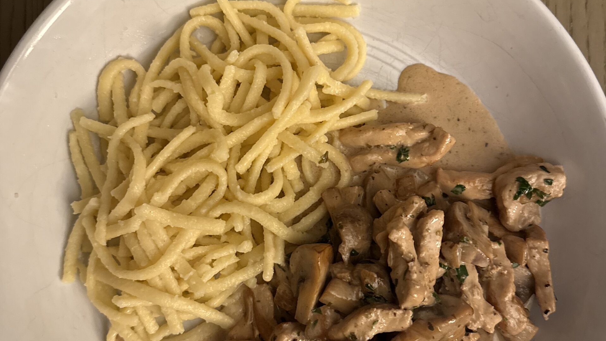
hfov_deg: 56.6
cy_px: 194
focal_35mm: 35
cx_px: 304
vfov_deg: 33.7
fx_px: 562
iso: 800
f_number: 1.78
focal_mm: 6.76
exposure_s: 1/40
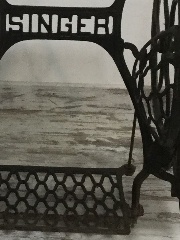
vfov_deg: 16.3
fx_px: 832
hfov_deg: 12.2
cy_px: 37
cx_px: -9
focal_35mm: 120
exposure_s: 1/33
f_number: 2.4
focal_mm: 3.3
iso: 64
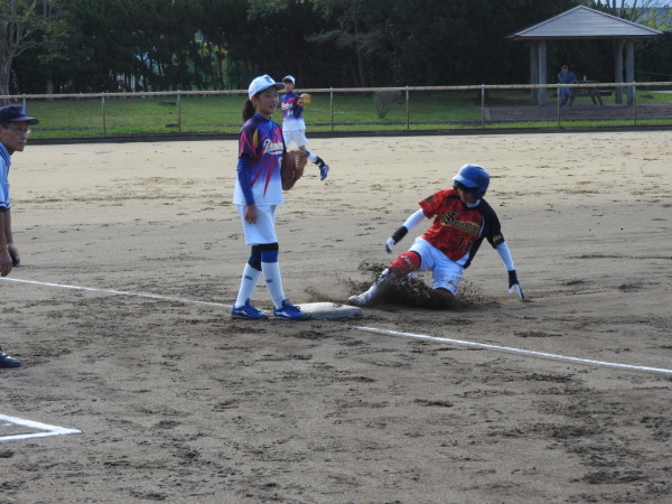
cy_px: 252
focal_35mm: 135
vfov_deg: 11.0
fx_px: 2621
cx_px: 336
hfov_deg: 14.6
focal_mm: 24.2
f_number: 5
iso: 100
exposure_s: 1/200
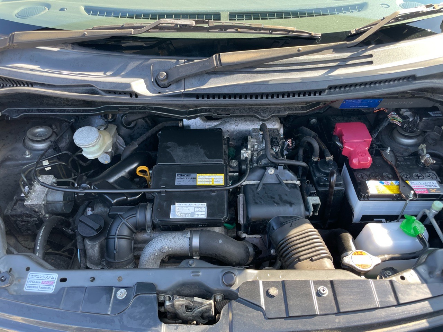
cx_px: 222
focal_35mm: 26
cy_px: 166
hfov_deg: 67.3
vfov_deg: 53.1
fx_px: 333
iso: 32
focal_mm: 4.2
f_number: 1.6
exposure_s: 1/121
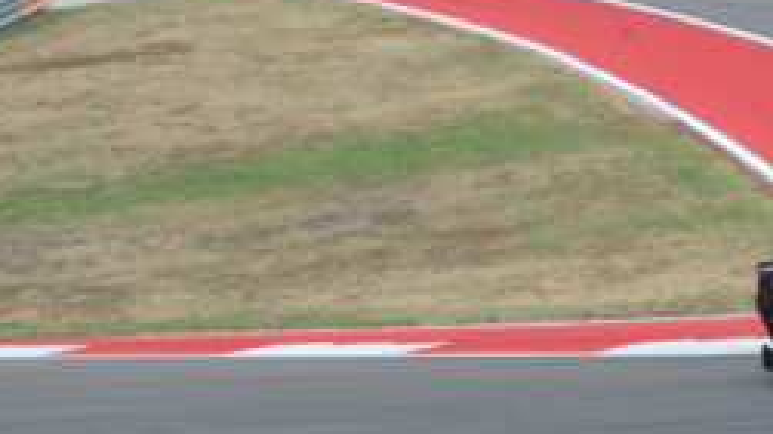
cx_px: 1072
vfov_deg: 1.9
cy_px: 23
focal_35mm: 642
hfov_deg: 3.4
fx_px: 13155
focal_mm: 100
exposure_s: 1/500
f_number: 5.6
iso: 180
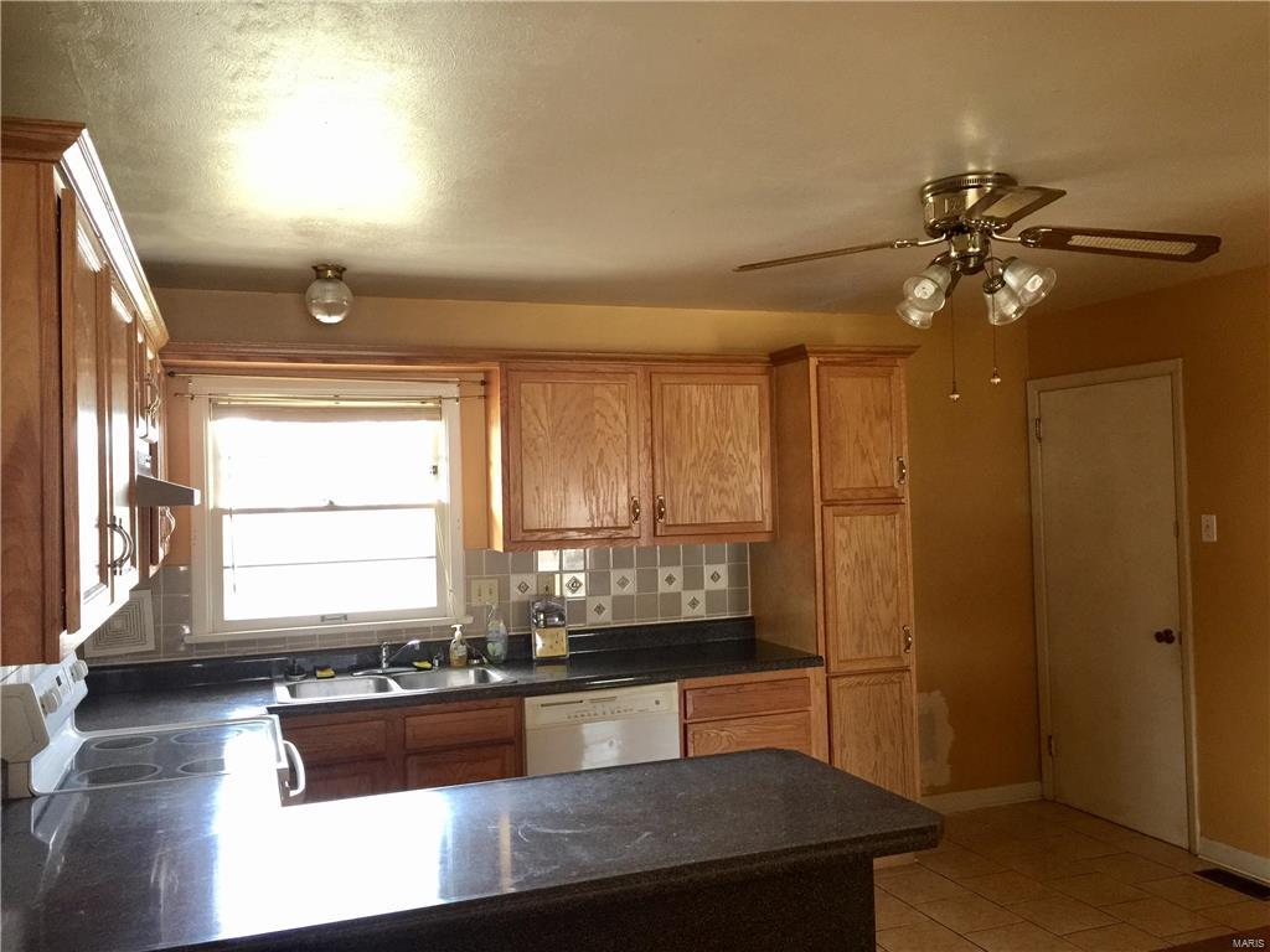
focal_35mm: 29
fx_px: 1064
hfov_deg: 61.7
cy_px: 476
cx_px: 635
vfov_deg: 48.2
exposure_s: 1/15
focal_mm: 4.15
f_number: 2.2
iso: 100
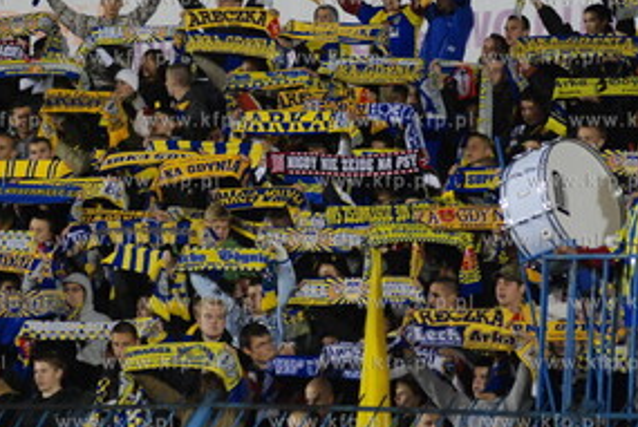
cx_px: 280
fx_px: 5053
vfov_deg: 4.8
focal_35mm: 285
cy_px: 152
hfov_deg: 7.2
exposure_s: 1/100
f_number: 2.8
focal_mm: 135
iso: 1000
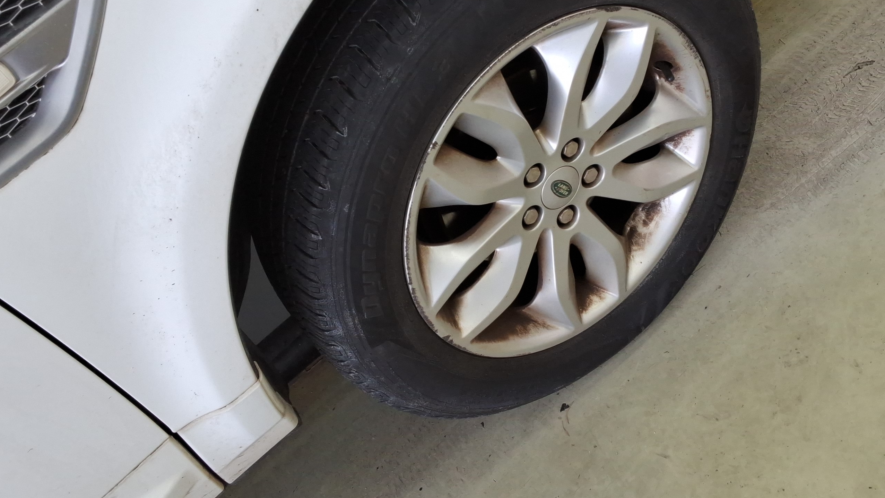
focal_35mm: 39
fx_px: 915
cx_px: 420
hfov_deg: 51.6
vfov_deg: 30.1
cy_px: 148
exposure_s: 1/120
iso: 44
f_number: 1.9
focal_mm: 2.91
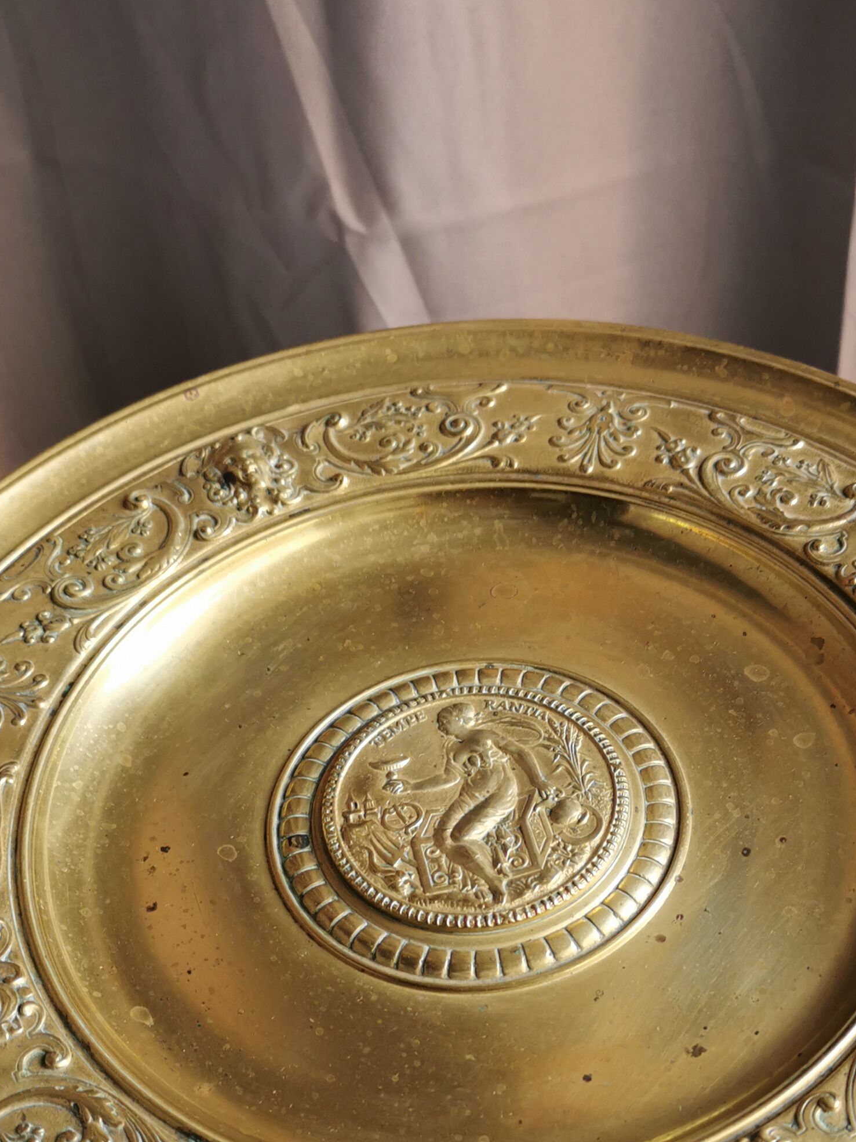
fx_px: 1649
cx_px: 501
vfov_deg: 37.0
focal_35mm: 50
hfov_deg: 29.1
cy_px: 896
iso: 100
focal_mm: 5.58
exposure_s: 1/50
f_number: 1.8
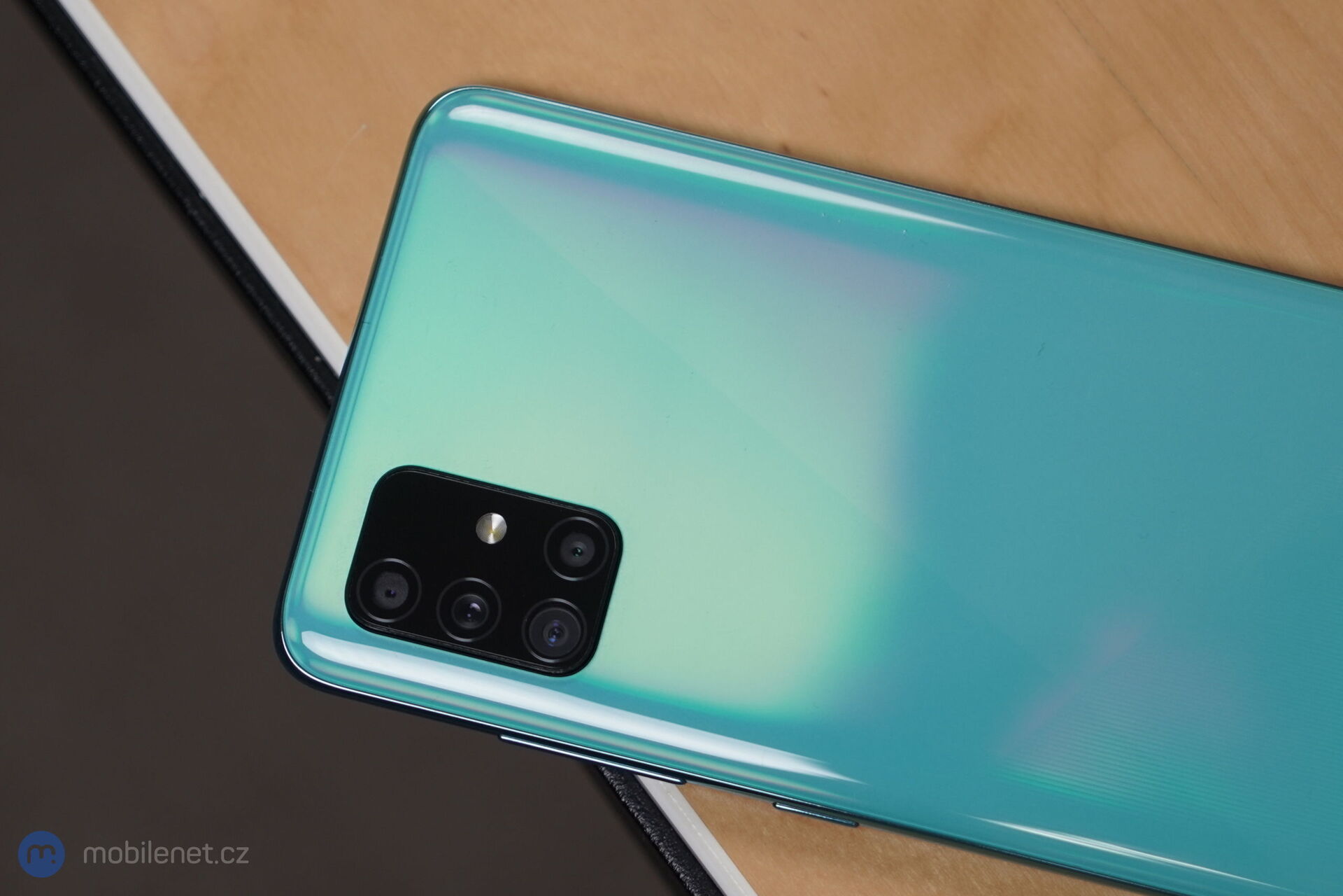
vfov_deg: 22.6
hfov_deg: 33.4
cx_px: 672
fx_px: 2238
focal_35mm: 60
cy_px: 448
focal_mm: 60
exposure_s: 1/125
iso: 250
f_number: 4
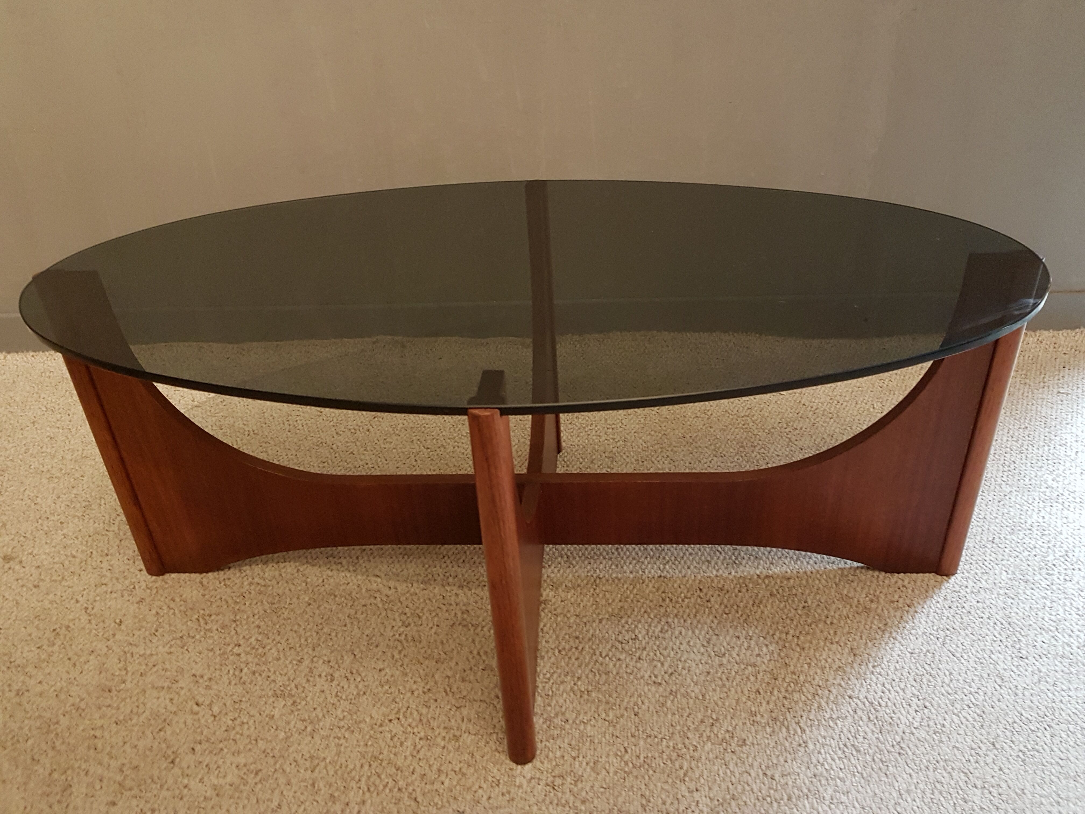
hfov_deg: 67.3
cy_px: 407
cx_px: 542
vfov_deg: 53.1
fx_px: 815
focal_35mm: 26
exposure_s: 1/10
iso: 200
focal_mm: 4.2
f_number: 1.7
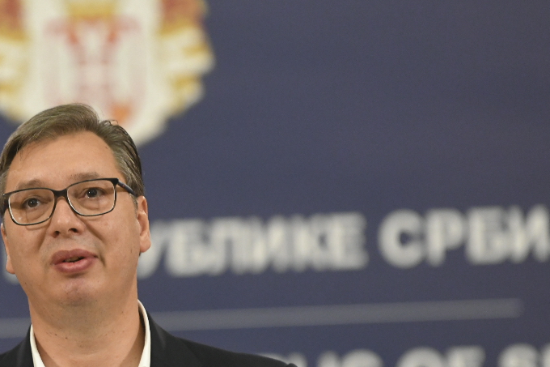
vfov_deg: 3.4
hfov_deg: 5.1
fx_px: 6186
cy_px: 241
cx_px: 74
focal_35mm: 405
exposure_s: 1/250
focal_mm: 170
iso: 2500
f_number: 2.8
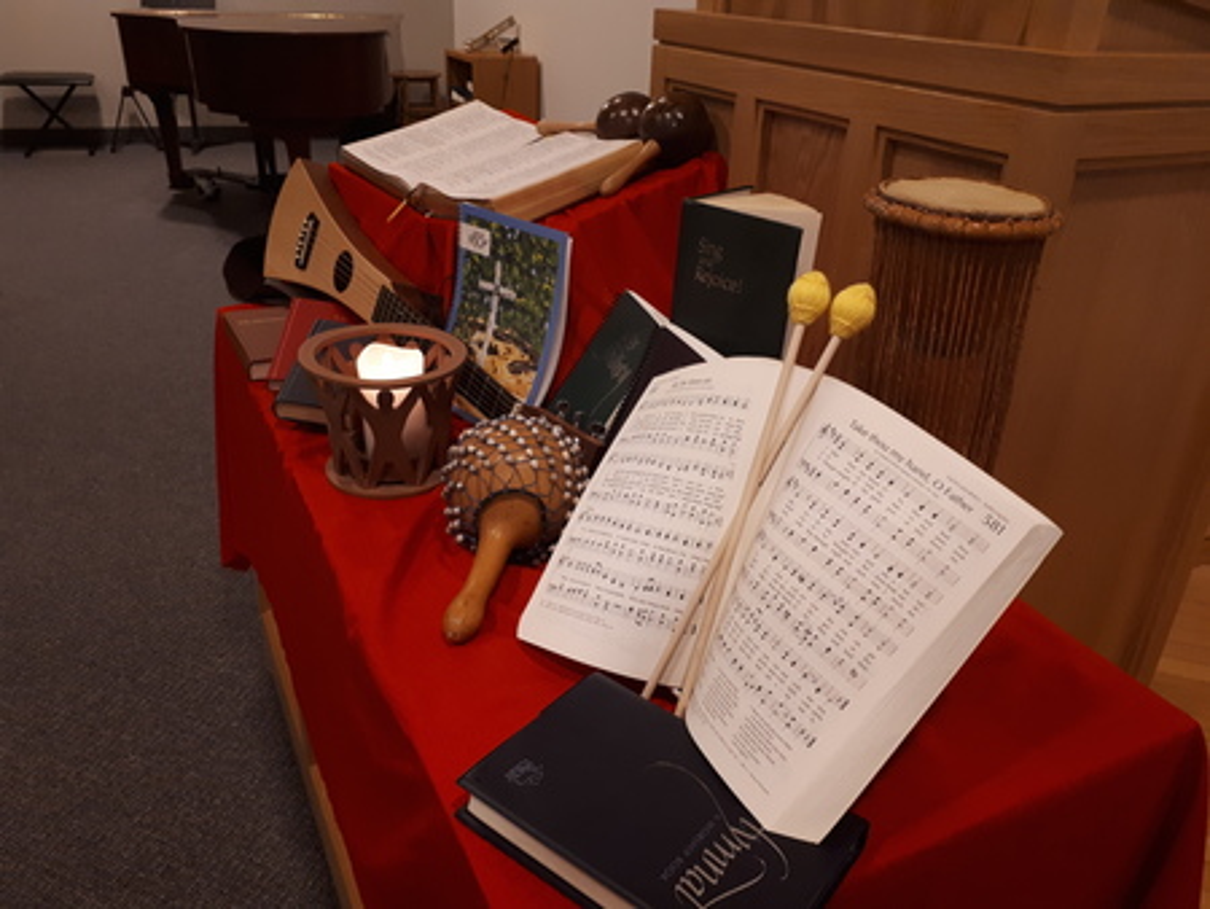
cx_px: 605
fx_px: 944
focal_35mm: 27
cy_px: 454
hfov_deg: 65.3
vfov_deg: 51.4
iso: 160
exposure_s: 1/33
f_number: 1.9
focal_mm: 3.6
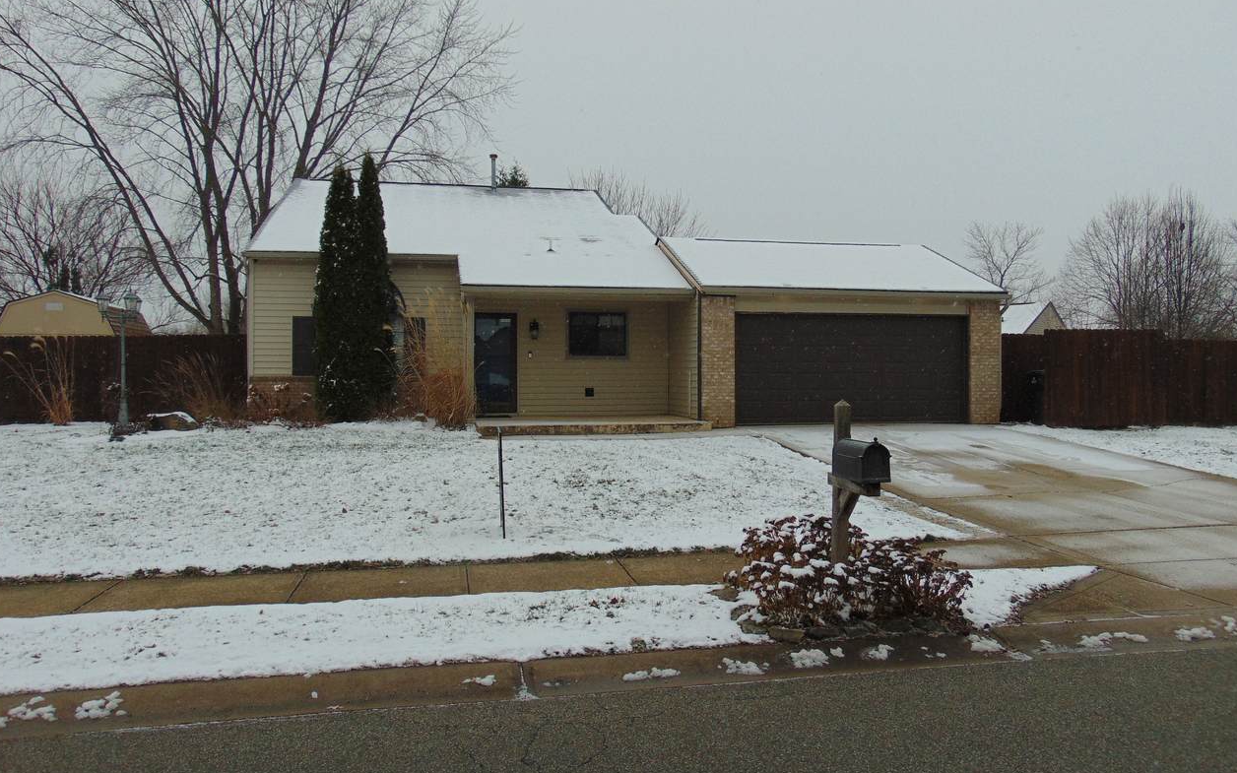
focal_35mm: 27
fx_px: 910
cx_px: 618
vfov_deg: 46.0
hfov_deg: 68.4
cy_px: 385
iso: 80
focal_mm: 4.5
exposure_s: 1/800
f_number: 3
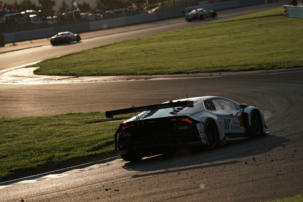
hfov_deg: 10.3
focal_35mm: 200
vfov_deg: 6.9
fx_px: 1683
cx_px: 152
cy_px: 101
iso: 200
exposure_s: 1/1250
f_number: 6.3
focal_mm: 200
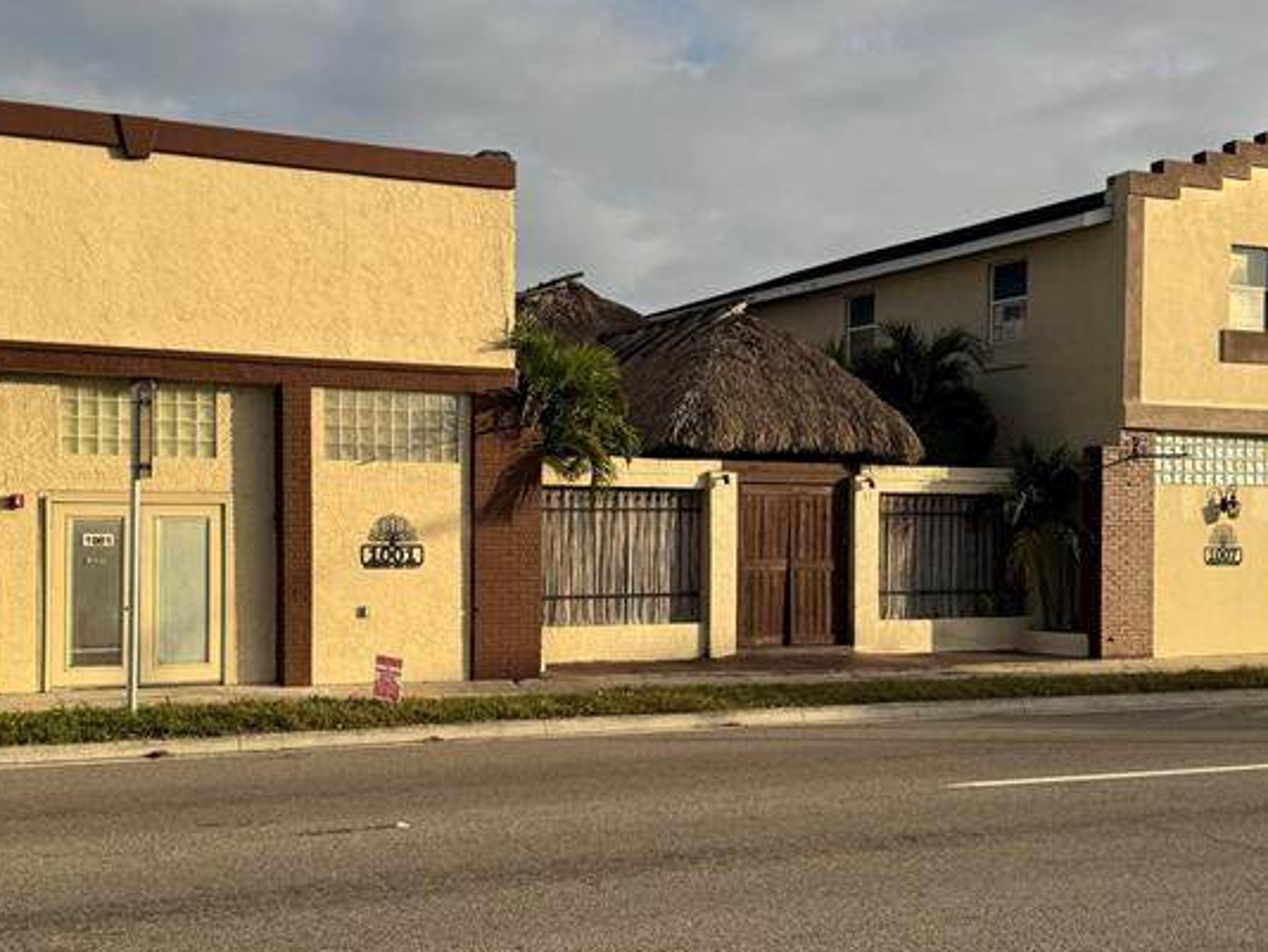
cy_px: 529
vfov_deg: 31.5
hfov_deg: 41.2
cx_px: 653
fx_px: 1686
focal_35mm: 46
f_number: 1.78
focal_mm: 6.76
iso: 80
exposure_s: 1/4950
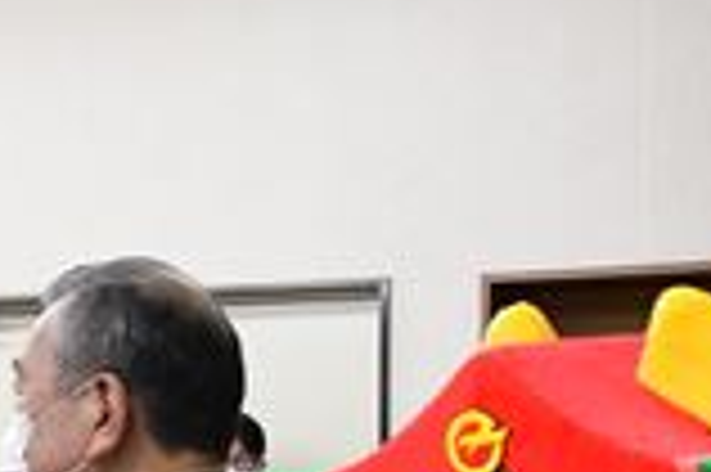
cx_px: -256
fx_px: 2624
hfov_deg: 14.7
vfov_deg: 10.1
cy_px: 605
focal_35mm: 133
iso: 2500
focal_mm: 28
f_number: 5
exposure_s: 1/200
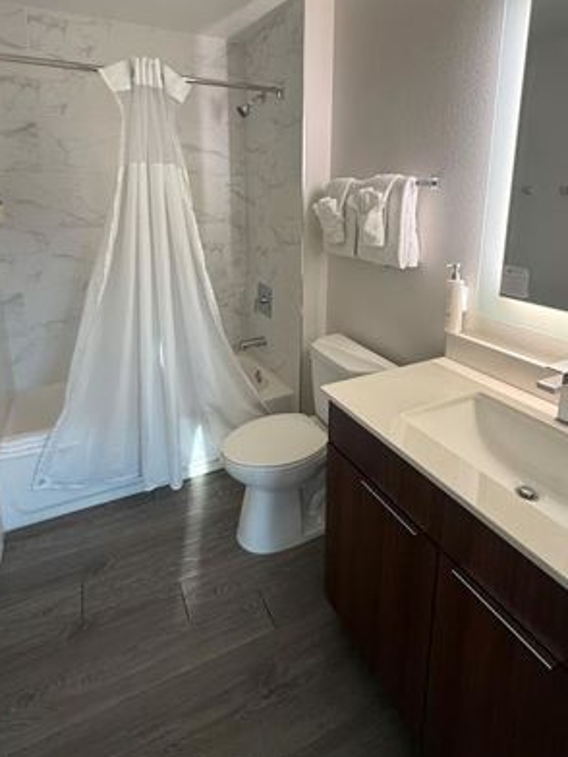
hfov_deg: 68.7
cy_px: 278
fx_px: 416
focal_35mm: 19
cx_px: 273
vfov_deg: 82.8
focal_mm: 2.22
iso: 160
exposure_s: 1/120
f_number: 2.2
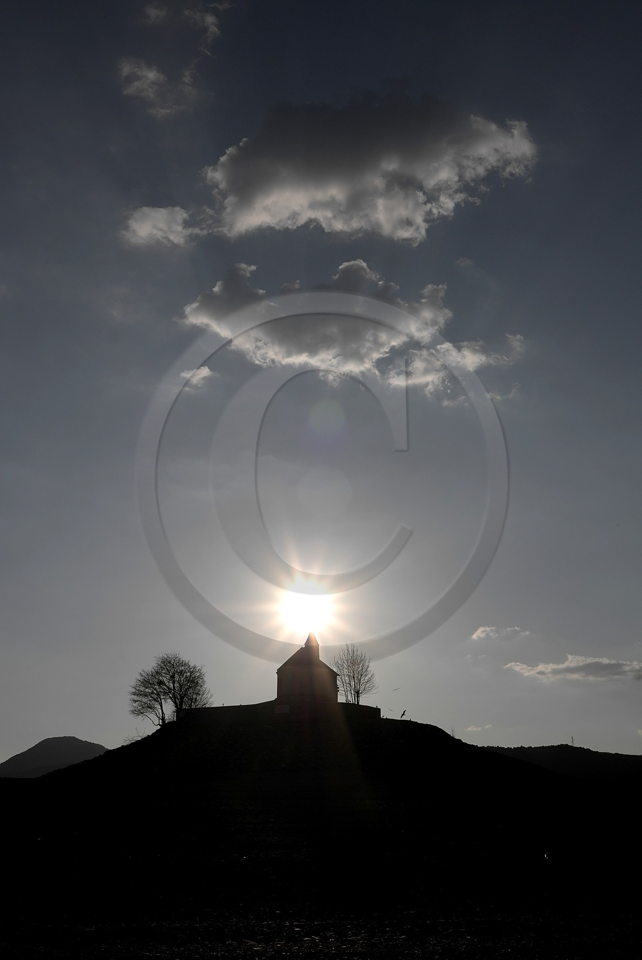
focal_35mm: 36
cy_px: 480
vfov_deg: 53.1
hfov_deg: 36.9
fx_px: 961
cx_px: 321
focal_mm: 24
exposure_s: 1/2000
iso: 200
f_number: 14
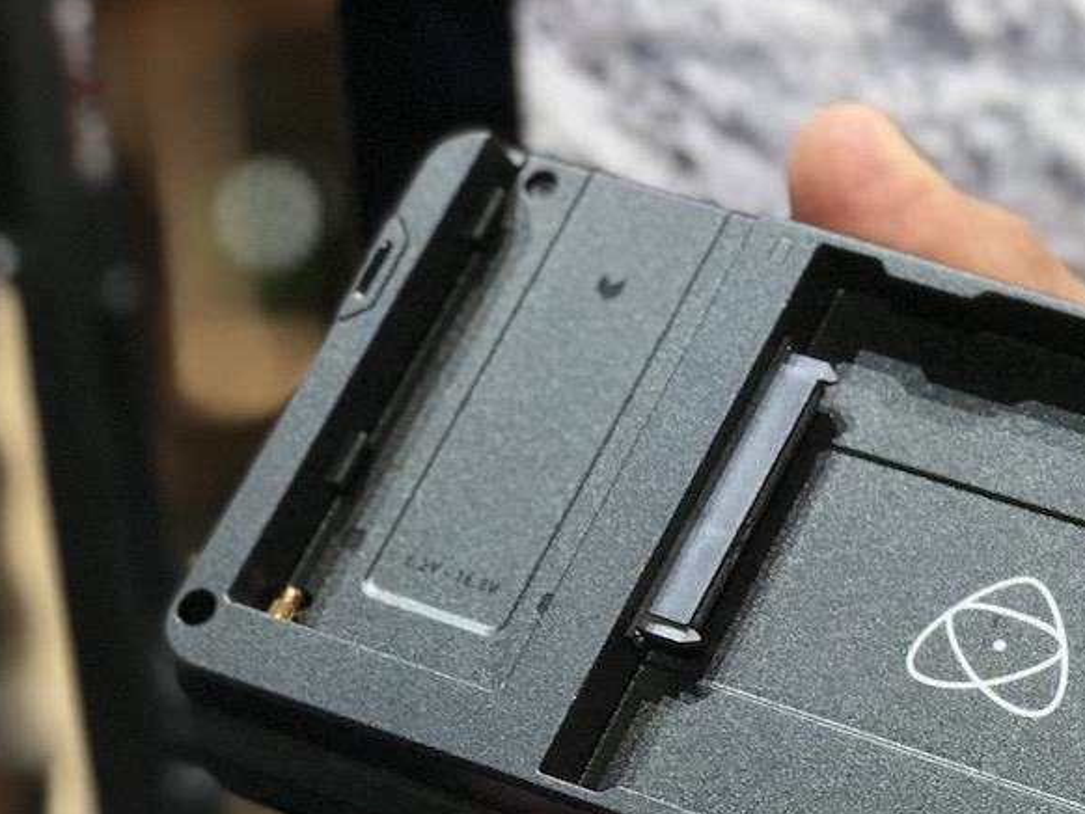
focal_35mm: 141
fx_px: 4421
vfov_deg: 10.4
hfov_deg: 13.7
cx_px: 1217
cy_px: 870
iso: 64
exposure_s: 1/60
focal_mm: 6.6
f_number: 2.8
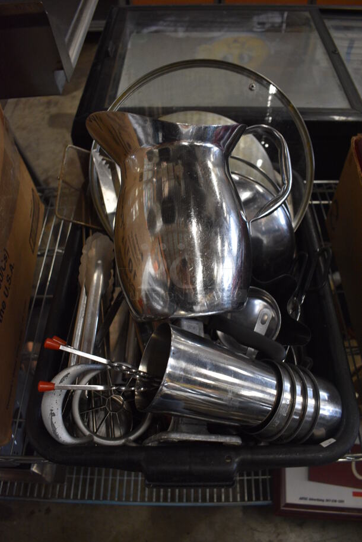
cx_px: 181
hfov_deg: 48.0
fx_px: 407
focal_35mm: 27
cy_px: 271
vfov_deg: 67.3
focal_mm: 18
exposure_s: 1/125
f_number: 3.5
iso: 1400
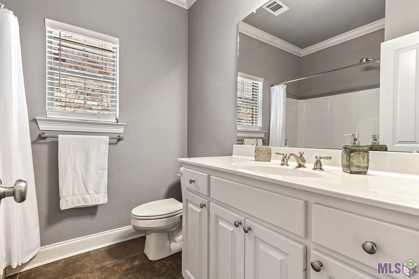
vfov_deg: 73.7
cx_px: 210
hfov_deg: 96.7
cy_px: 140
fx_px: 186
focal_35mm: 16
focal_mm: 16
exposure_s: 2
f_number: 14
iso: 200
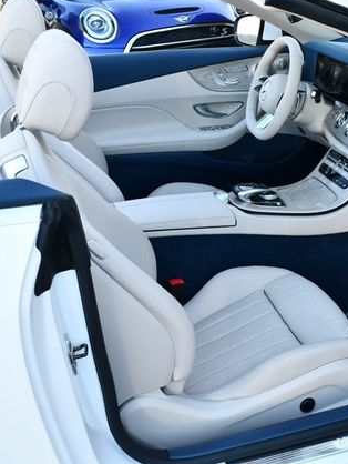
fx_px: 710
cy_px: 232
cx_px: 247
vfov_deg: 36.2
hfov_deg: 27.3
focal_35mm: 53
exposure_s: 1/250
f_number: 4.5
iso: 400
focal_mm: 18
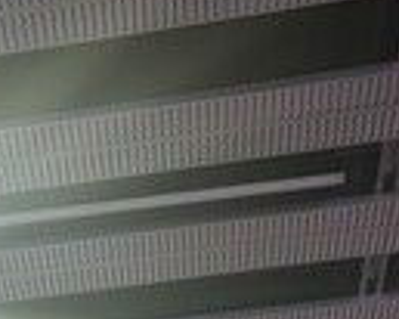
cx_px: -56
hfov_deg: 15.8
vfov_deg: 11.5
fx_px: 1392
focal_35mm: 118
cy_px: 675
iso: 100
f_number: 1.6
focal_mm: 5.96
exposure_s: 1/50
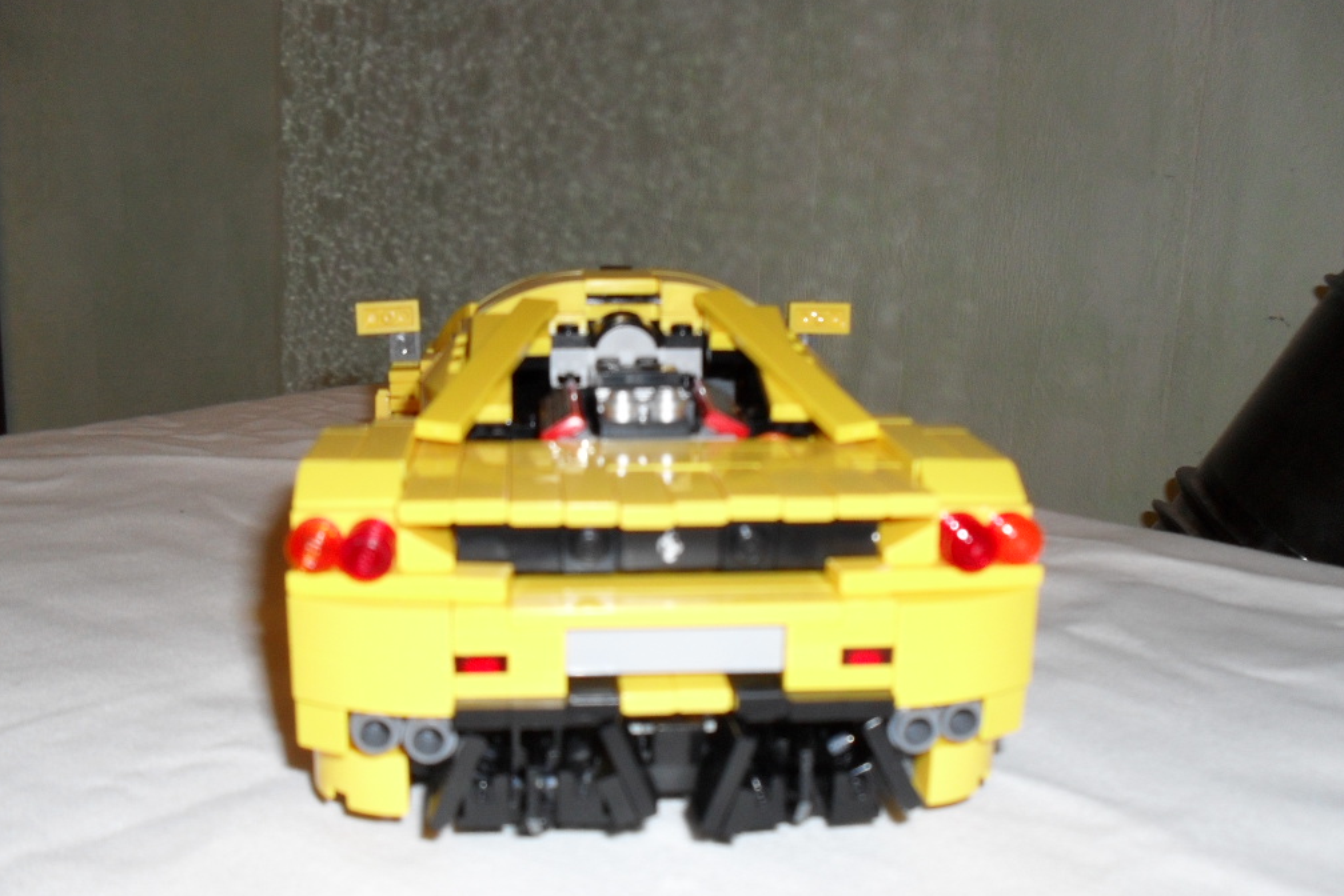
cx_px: 671
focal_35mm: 37
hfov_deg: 51.9
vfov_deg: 35.9
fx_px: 1382
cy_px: 485
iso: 200
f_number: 3.2
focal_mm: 6.3
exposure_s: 1/45
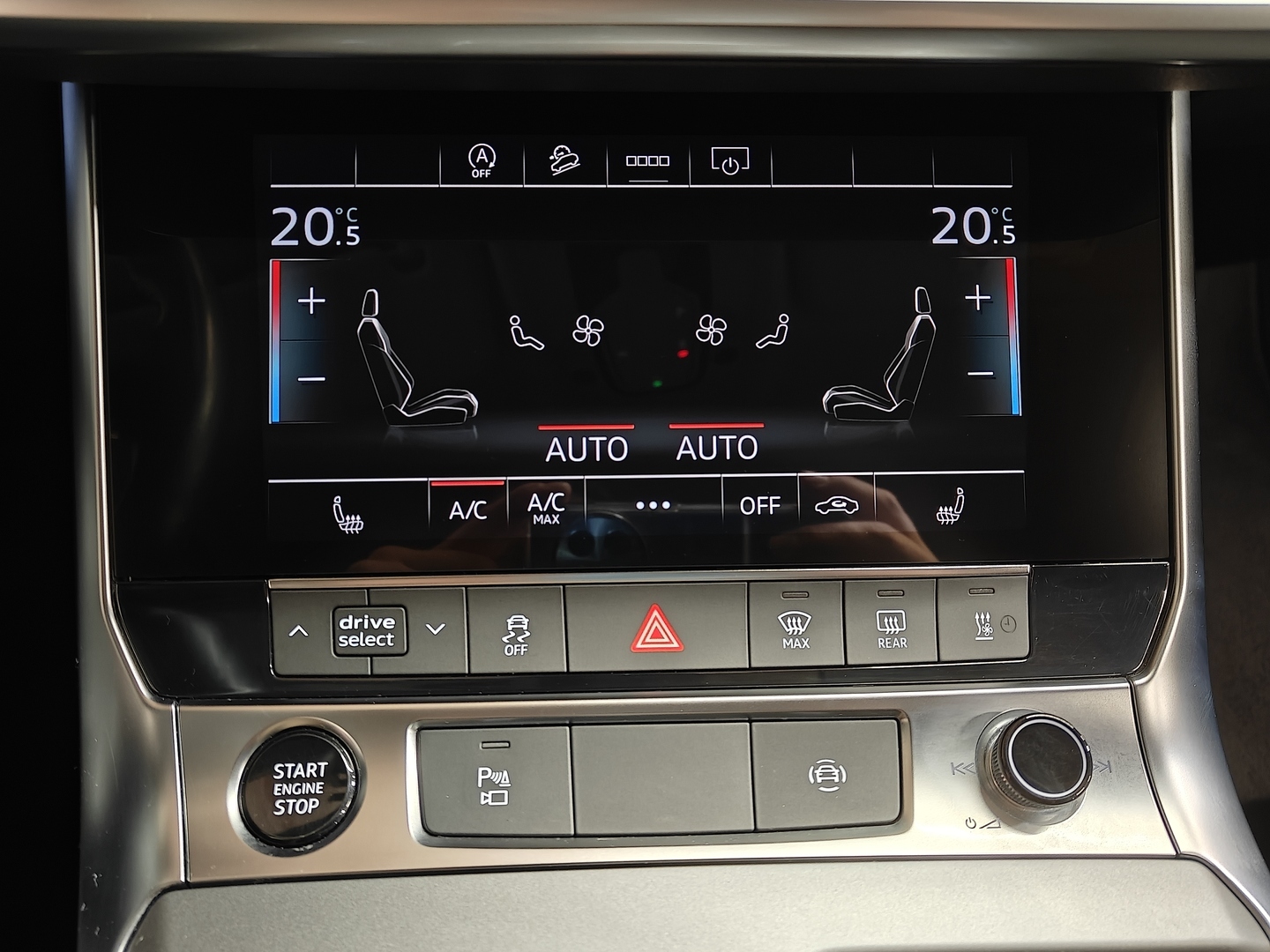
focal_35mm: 29
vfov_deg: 48.2
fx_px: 1064
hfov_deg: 61.7
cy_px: 476
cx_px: 635
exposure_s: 1/33
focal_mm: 5.59
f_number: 1.8
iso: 1250
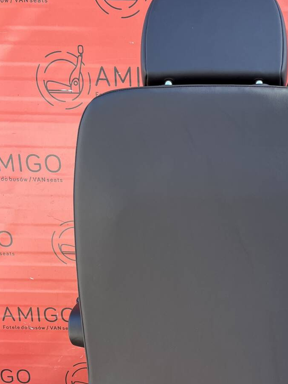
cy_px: 277
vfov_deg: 40.3
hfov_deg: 30.9
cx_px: 218
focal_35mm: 46
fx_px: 510
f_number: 1.6
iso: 50
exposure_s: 1/121
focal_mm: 5.1
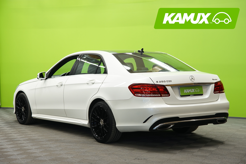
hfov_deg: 28.8
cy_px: 82
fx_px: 478
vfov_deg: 19.5
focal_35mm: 70
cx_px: 123
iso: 500
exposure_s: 1/15
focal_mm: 70
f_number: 5.6
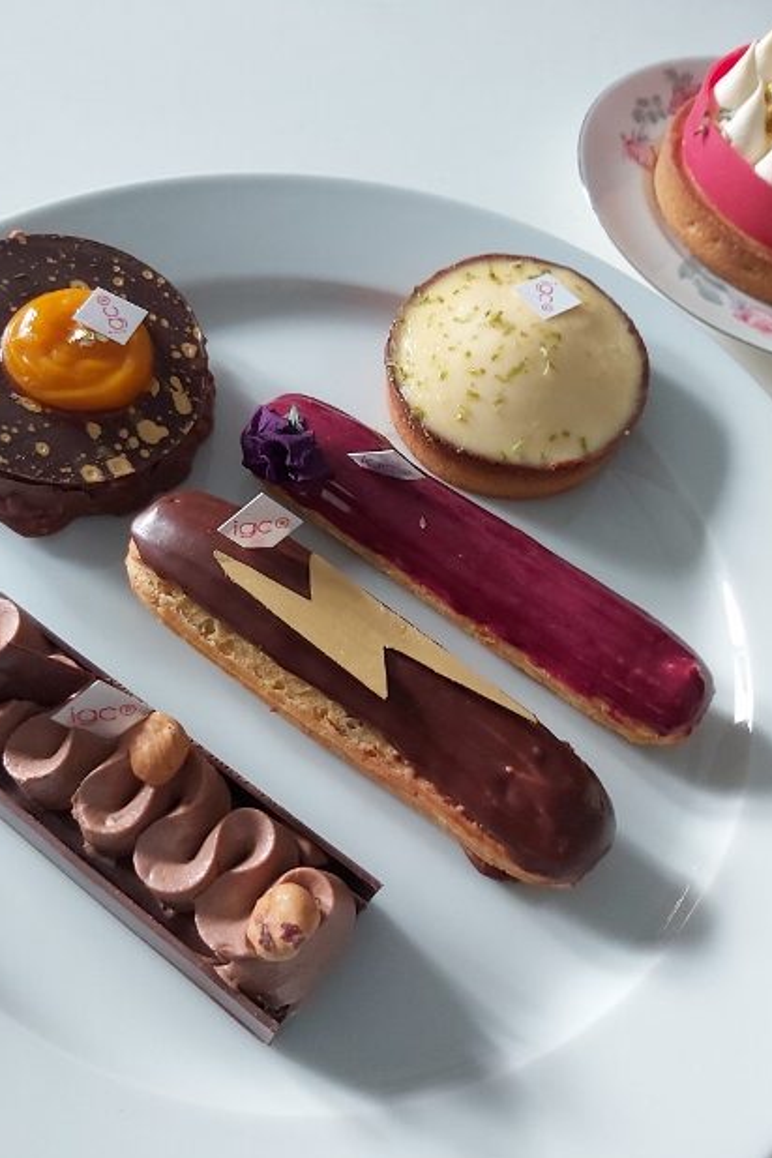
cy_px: 585
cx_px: 330
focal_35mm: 28
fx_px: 901
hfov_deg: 46.3
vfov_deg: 65.5
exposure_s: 1/25
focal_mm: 3.92
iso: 400
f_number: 1.7
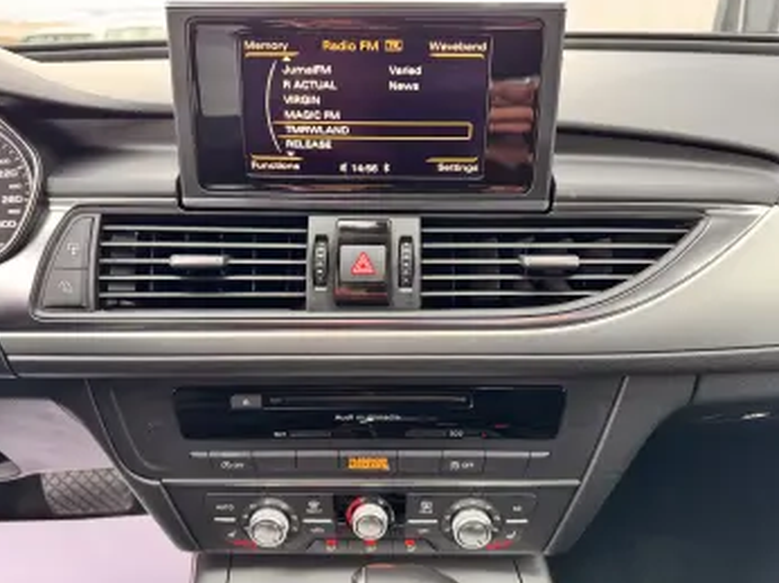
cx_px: 378
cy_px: 286
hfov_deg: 69.4
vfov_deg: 54.8
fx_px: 562
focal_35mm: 25
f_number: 1.78
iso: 250
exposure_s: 1/60
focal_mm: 6.76
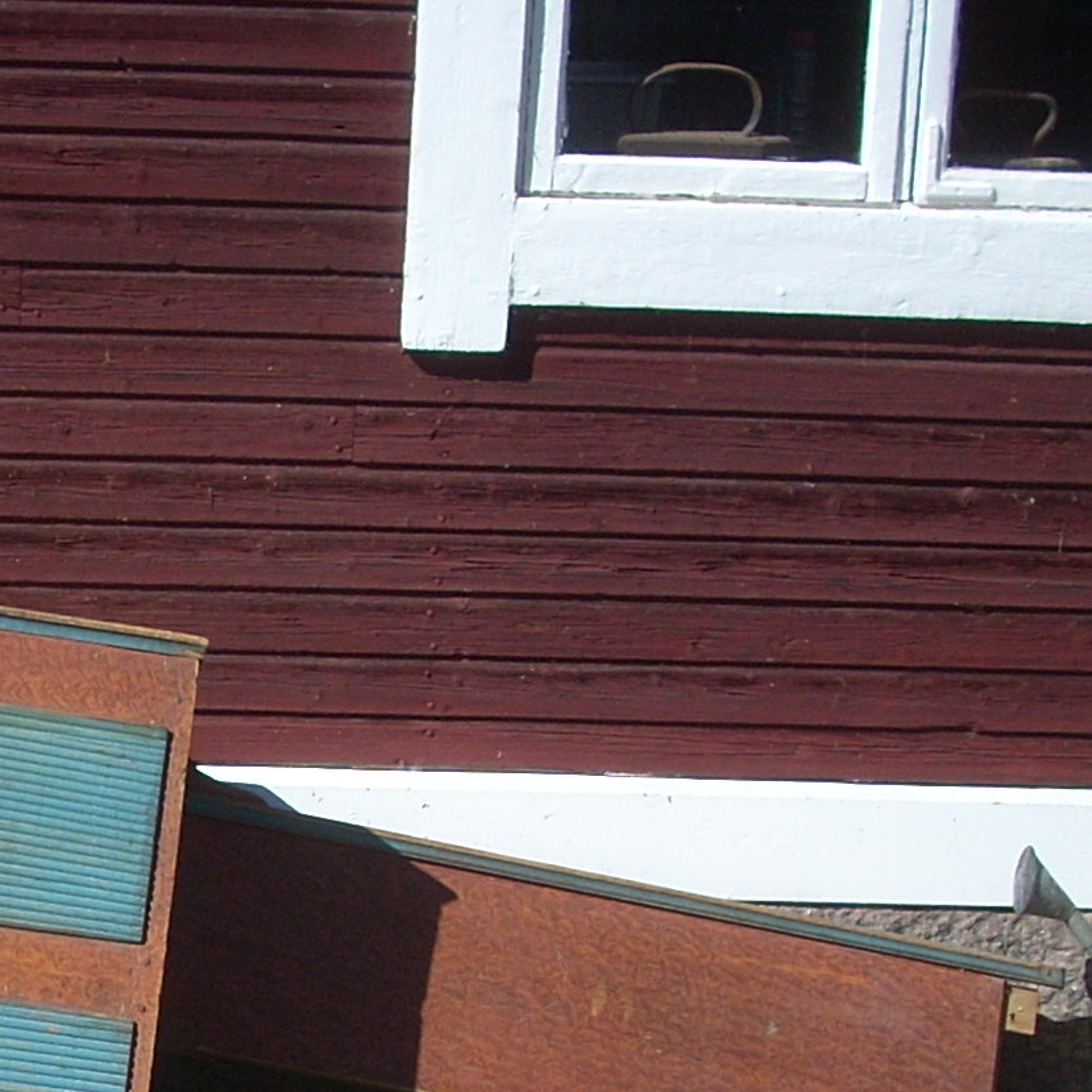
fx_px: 3605
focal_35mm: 101
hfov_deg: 16.6
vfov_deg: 17.0
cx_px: -170
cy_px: 925
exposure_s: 1/841
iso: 64
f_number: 2.8
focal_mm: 6.2
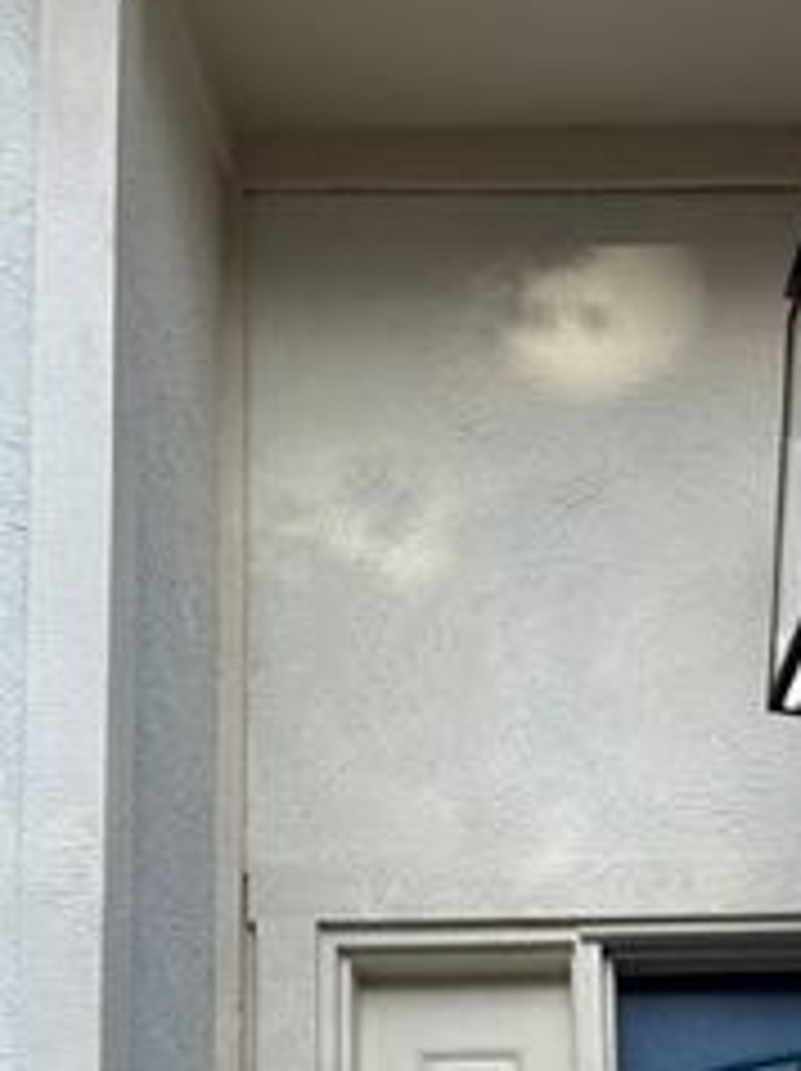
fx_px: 2256
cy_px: 1361
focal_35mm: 73
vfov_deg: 23.8
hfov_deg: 19.5
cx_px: 828
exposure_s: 1/932
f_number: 1.5
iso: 50
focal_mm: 5.7
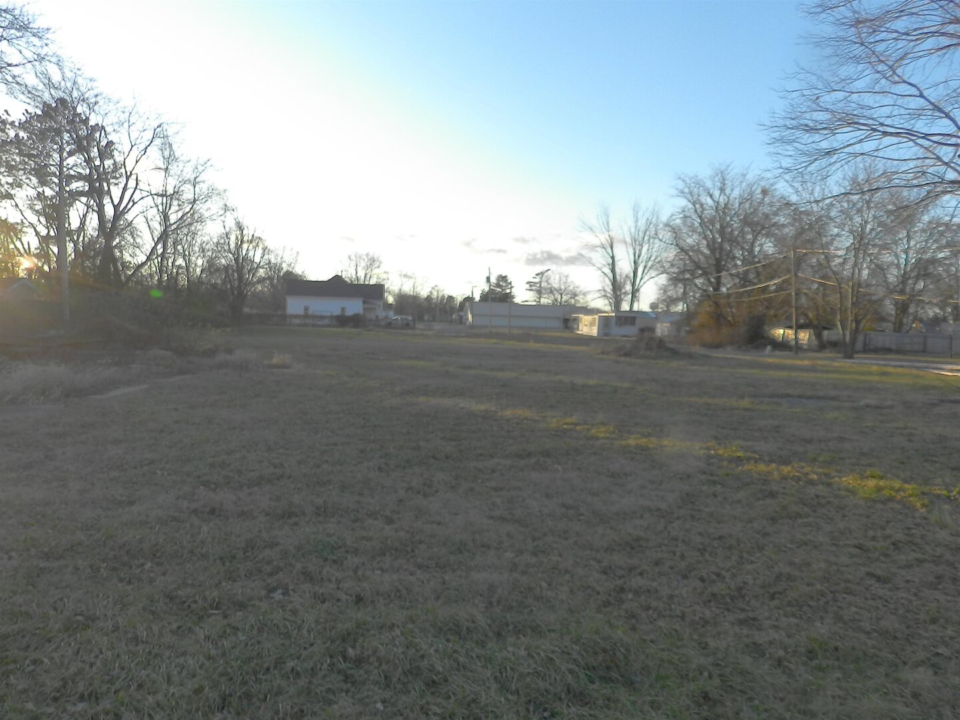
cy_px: 360
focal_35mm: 22
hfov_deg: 76.4
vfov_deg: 61.1
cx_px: 480
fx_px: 610
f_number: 3.4
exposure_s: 1/250
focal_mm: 4
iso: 160
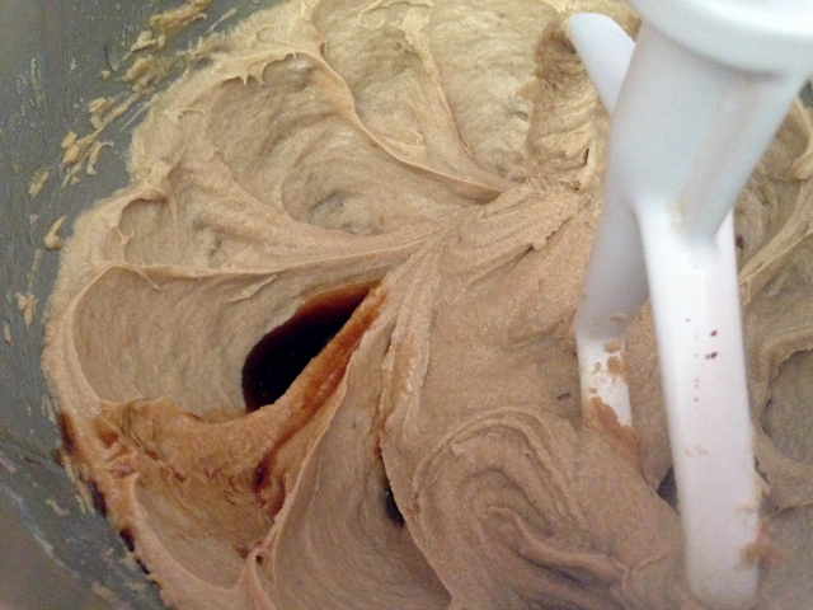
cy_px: 305
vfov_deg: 42.9
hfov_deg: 55.4
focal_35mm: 33
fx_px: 775
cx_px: 406
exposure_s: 1/15
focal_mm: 4.12
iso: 500
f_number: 2.4
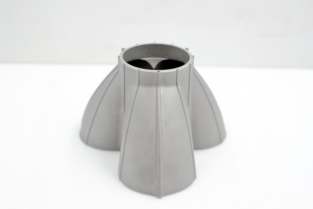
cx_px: 156
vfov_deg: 25.5
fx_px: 461
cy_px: 104
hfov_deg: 37.5
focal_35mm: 53
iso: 200
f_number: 4
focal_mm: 35
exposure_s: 1/60
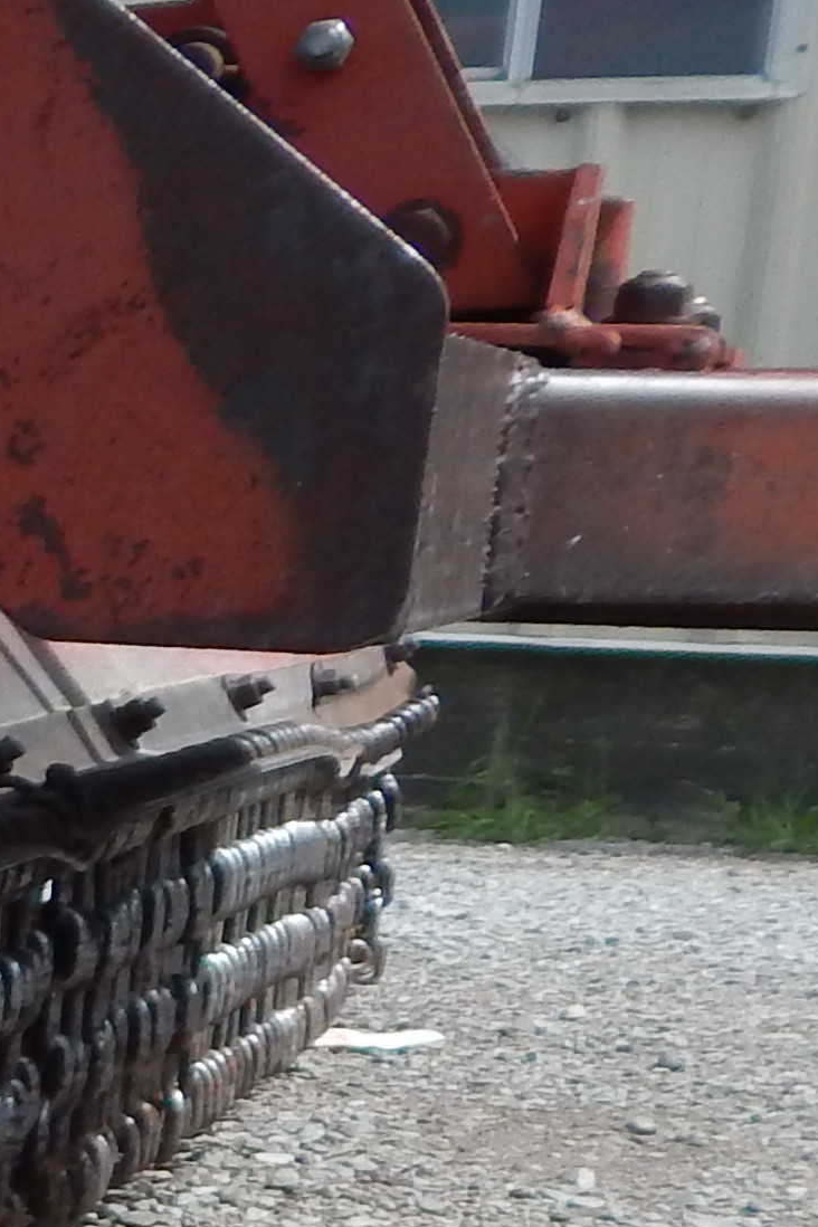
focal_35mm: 96
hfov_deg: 10.6
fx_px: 3272
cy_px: 1179
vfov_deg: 20.7
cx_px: -1544
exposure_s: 1/400
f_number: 6
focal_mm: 4
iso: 125
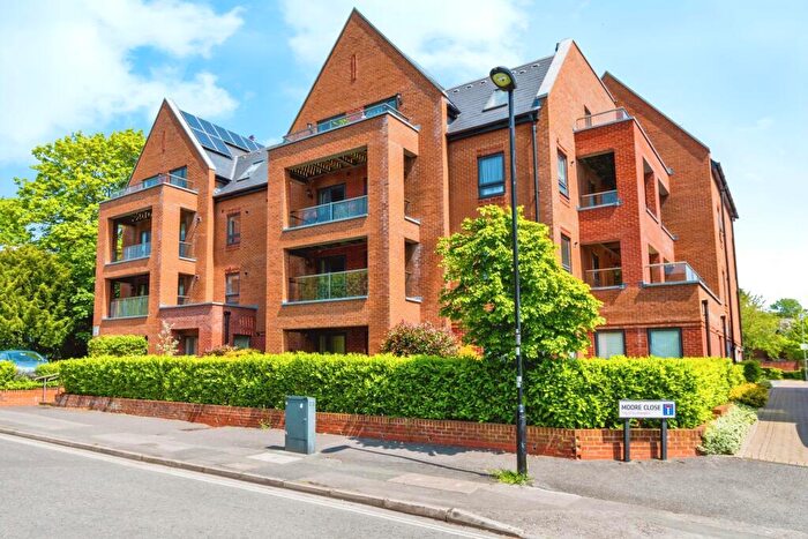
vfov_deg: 53.2
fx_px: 539
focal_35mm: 24
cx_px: 404
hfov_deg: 73.7
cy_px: 270
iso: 320
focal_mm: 16
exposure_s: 1/1000
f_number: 7.1
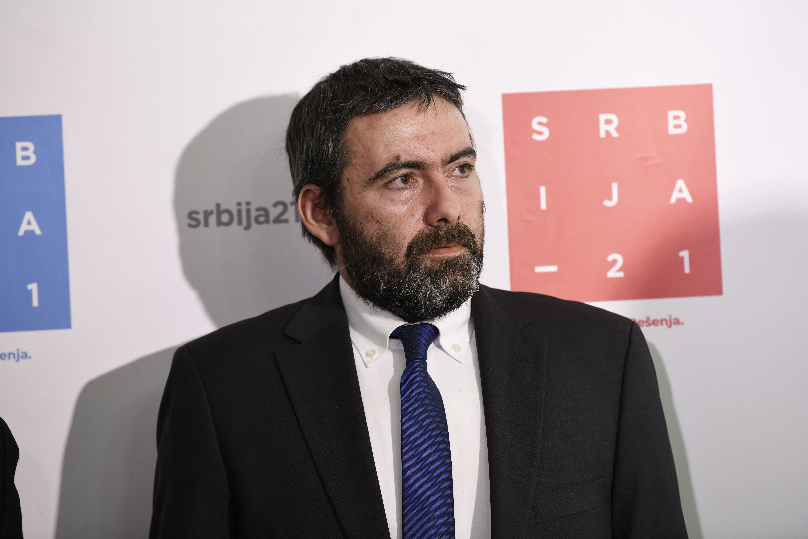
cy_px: 270
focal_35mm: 200
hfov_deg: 10.3
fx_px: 4489
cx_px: 404
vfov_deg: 6.9
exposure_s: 1/80
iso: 1000
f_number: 4
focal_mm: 200
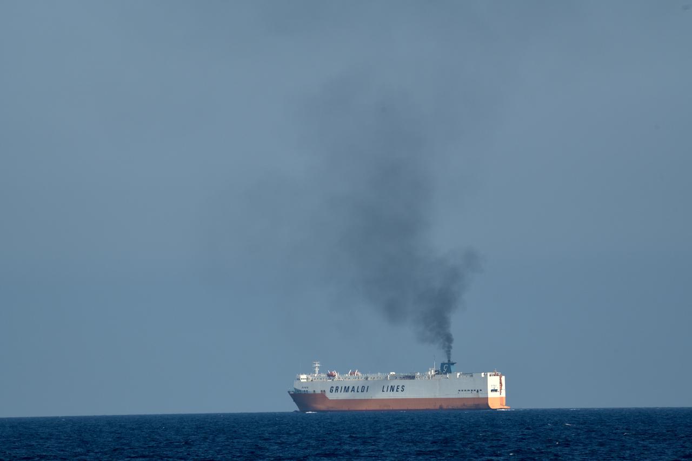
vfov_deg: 3.4
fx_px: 7880
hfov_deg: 5.0
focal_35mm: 410
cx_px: 346
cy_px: 230
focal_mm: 410
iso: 250
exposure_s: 1/800
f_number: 9.5
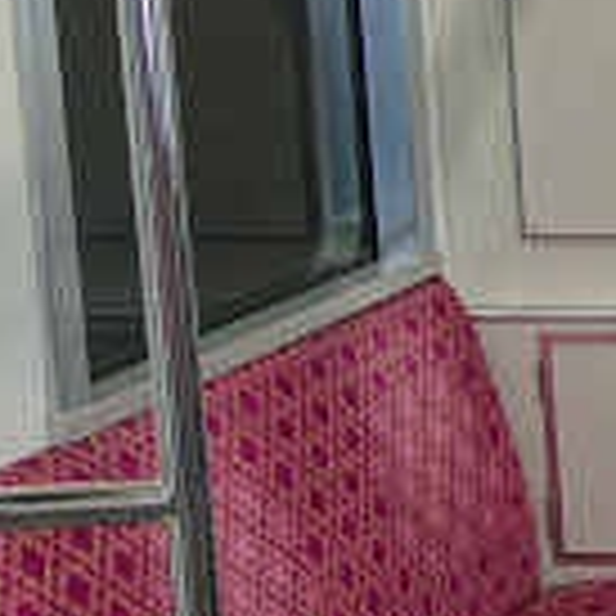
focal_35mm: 134
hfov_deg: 10.7
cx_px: 1574
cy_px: 198
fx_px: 2698
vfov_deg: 13.0
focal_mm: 8.8
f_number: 2.8
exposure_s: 1/30
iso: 125
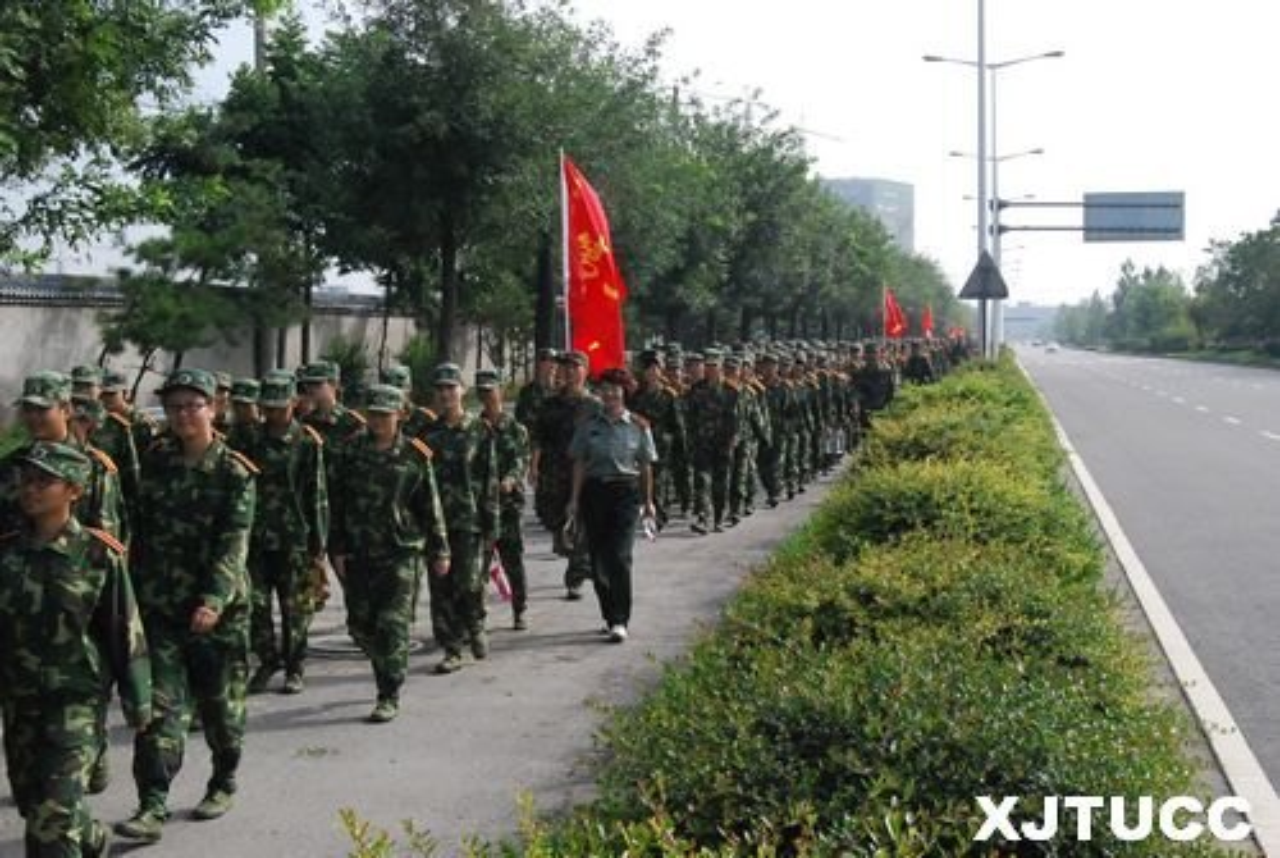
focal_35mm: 57
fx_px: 2030
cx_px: 640
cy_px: 429
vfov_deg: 23.9
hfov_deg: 35.0
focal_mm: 38
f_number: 11
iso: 1600
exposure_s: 1/500
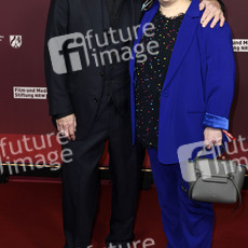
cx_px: 135
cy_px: 102
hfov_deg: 23.4
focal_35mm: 74
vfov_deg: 23.3
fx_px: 600
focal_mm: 50
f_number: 4
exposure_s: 1/320
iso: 800
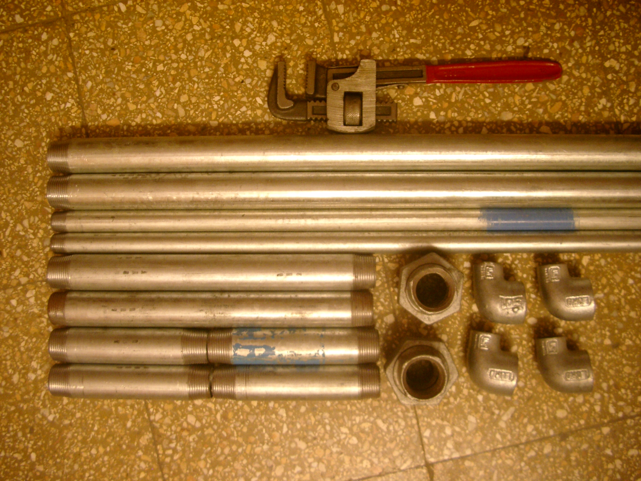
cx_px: 320
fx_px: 685
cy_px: 240
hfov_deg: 50.1
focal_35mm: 37
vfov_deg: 38.7
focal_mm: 7.6
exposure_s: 1/13
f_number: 2.6
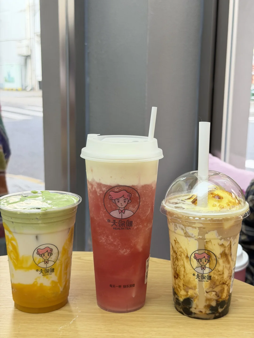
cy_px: 169
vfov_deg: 39.7
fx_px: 470
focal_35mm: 48
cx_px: 127
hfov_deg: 30.3
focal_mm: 6.76
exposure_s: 1/100
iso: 125
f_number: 1.78
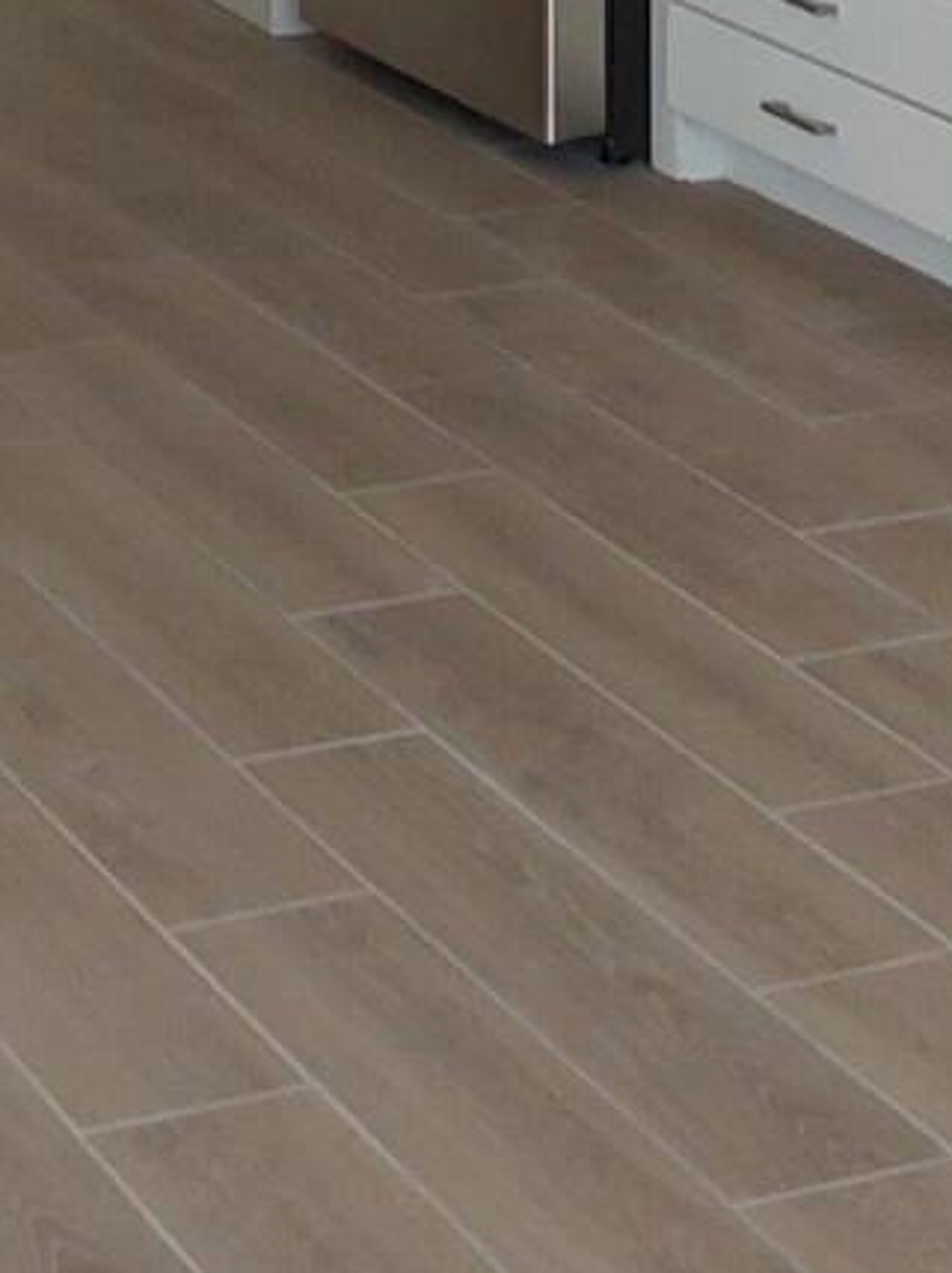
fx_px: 4627
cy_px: -813
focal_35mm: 126
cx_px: 418
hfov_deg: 11.7
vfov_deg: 14.3
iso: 80
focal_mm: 4
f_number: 1.8
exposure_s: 1/60
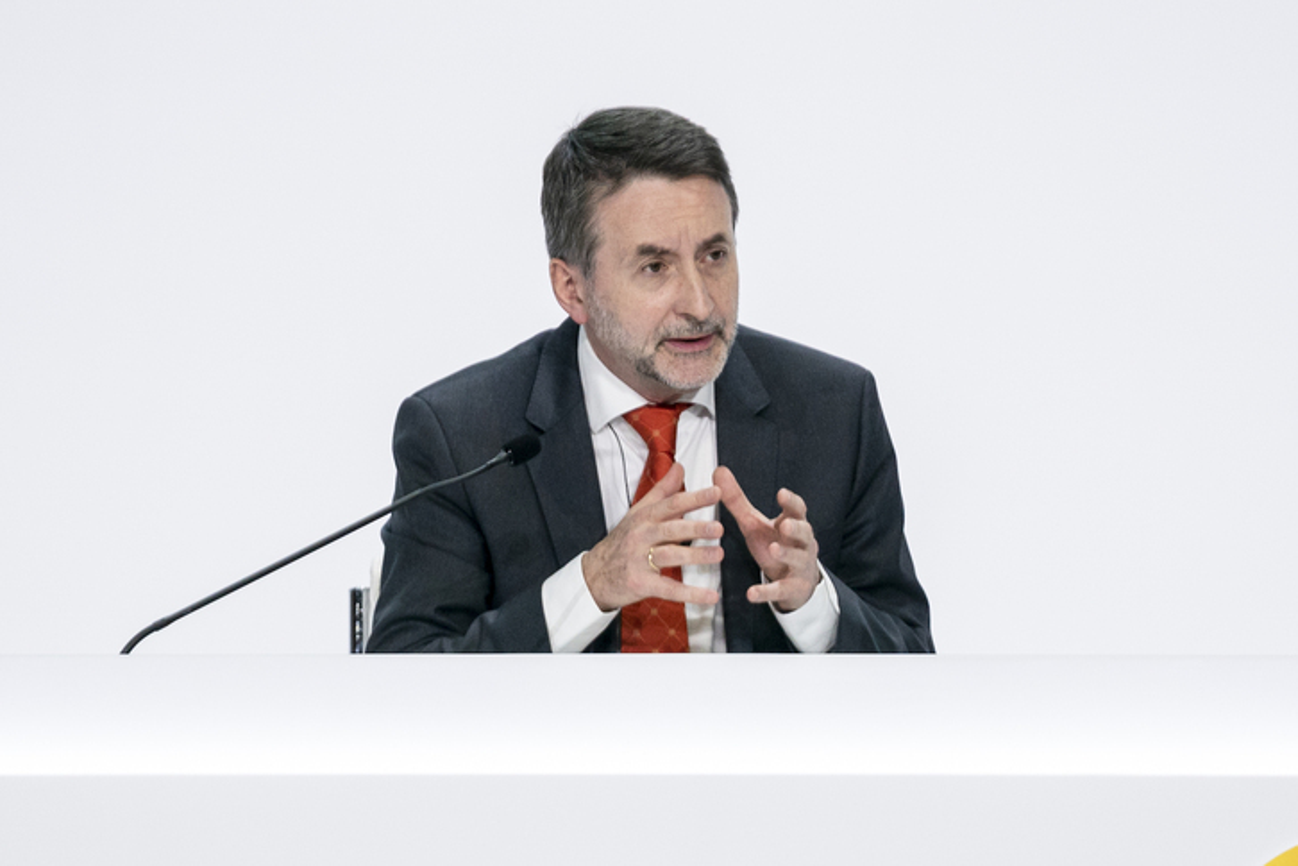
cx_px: 649
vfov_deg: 4.6
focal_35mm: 300
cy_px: 433
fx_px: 10816
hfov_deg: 6.9
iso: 1600
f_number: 2.8
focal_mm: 200
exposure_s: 1/400
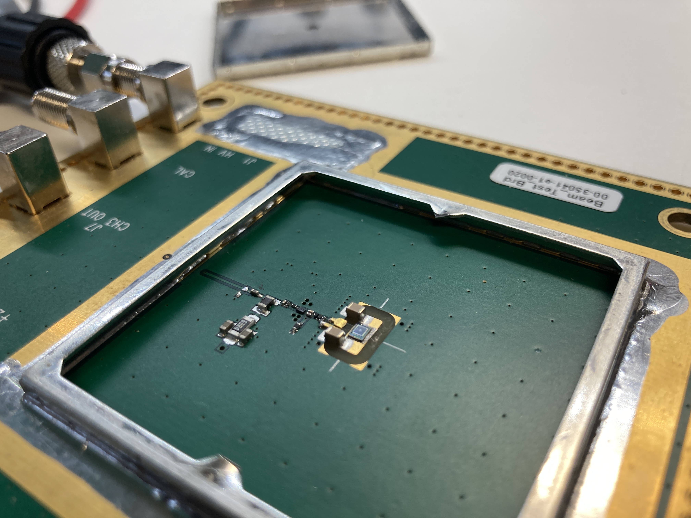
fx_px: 559
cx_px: 346
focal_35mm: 28
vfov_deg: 49.7
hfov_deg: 63.4
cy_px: 259
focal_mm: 3.99
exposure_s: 1/83
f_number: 1.8
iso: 80
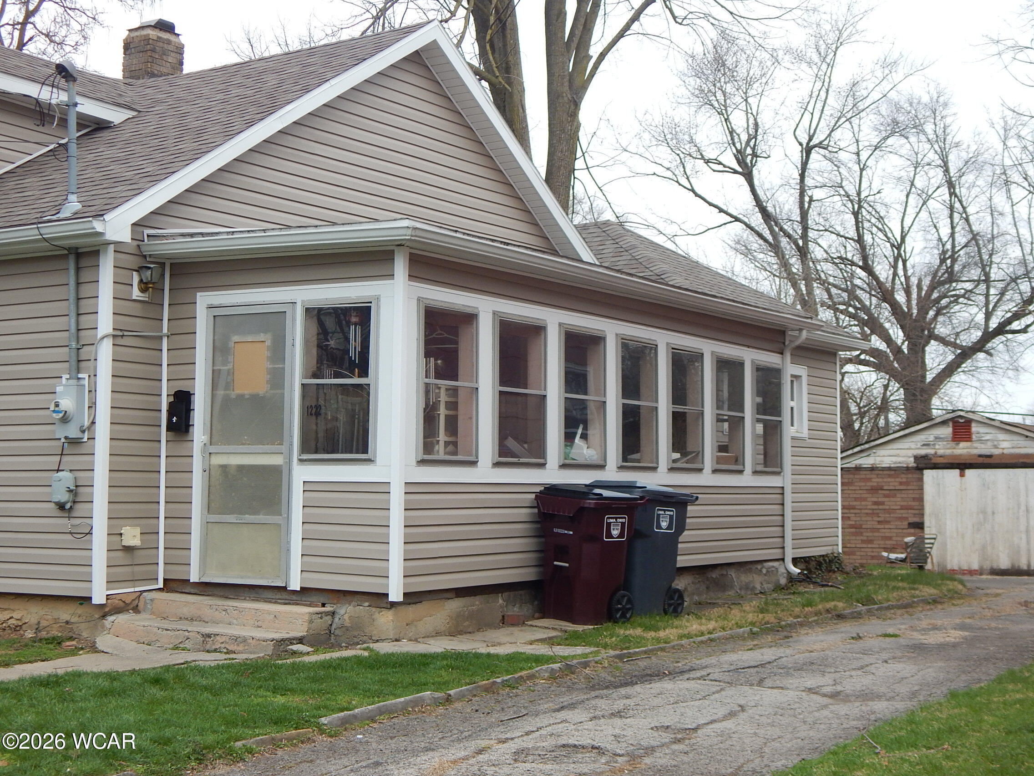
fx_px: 1613
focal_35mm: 54
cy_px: 388
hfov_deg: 35.5
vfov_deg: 27.0
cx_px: 517
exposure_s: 1/100
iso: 125
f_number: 3.8
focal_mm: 9.7
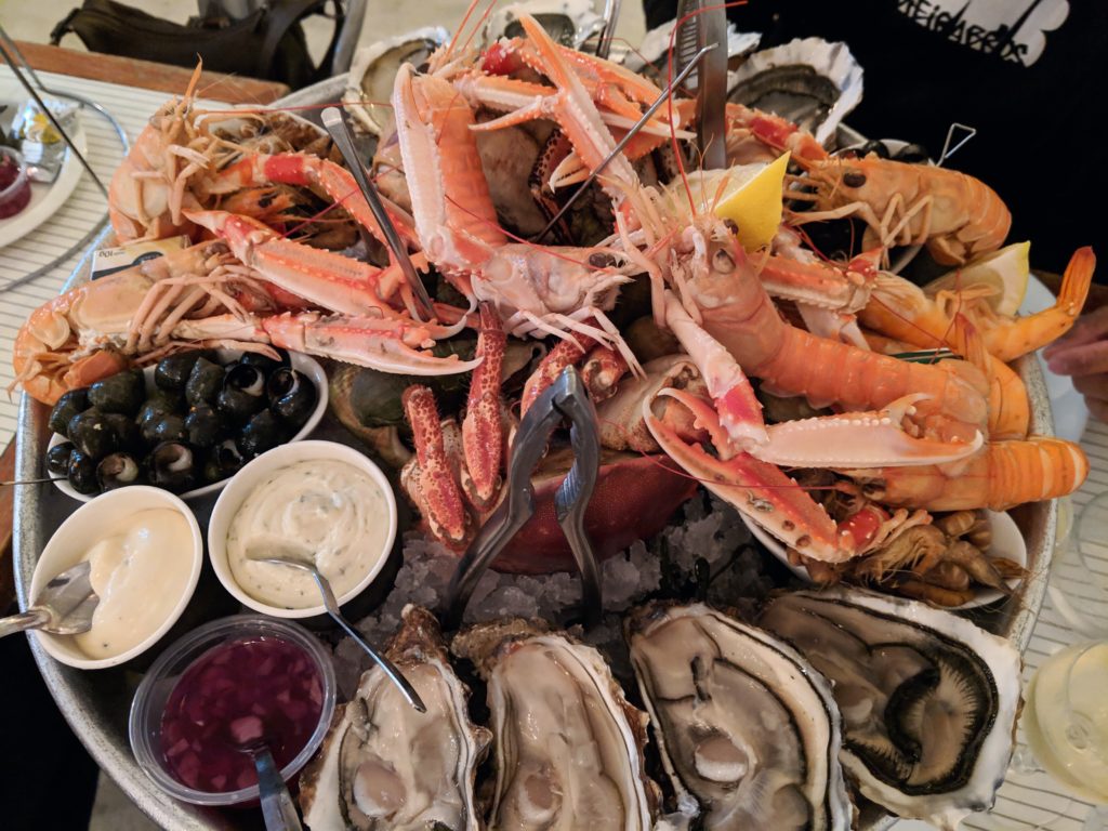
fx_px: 864
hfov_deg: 65.3
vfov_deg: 51.4
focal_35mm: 27
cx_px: 554
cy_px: 416
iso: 609
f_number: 1.8
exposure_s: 1/33.4
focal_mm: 4.44
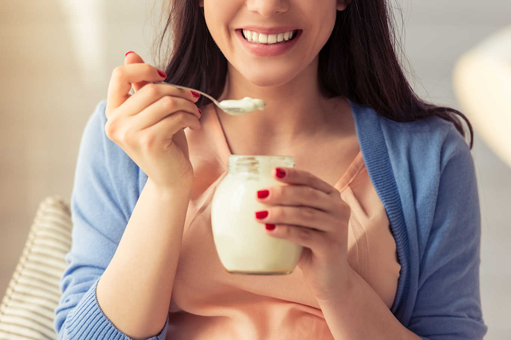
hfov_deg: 11.4
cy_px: 170
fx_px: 2554
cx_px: 256
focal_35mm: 180
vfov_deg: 7.6
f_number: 3.5
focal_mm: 180
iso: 125
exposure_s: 1/160
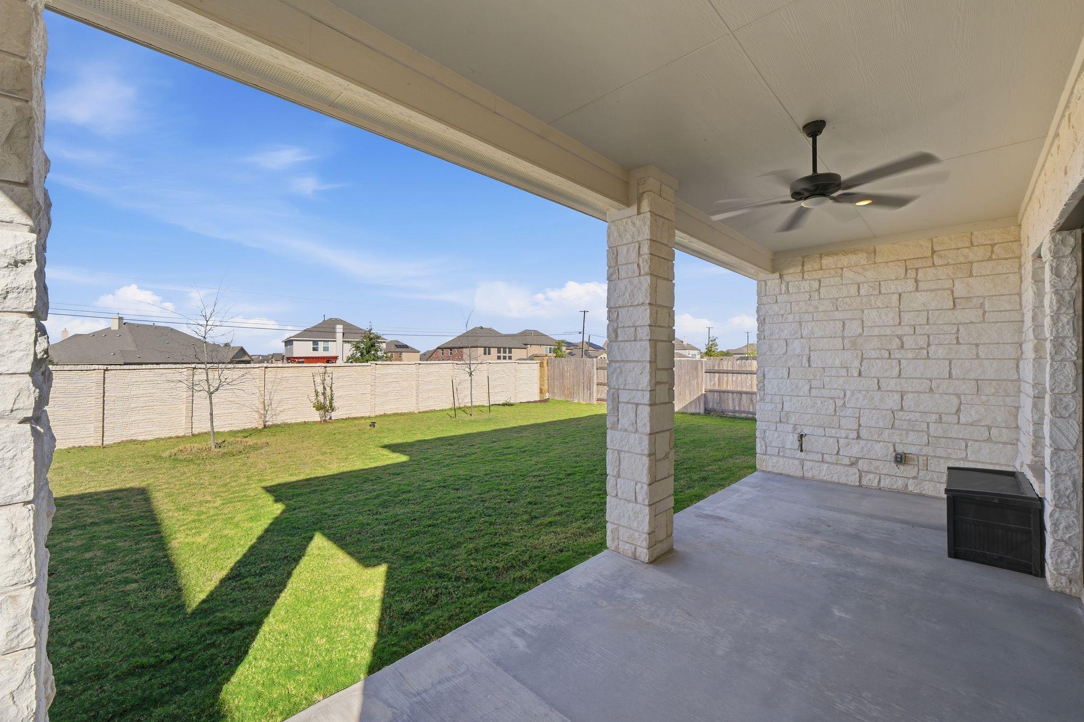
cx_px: 542
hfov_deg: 104.3
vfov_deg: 81.2
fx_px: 421
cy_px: 361
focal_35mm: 14
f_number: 7.1
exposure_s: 1/800
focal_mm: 14
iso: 100
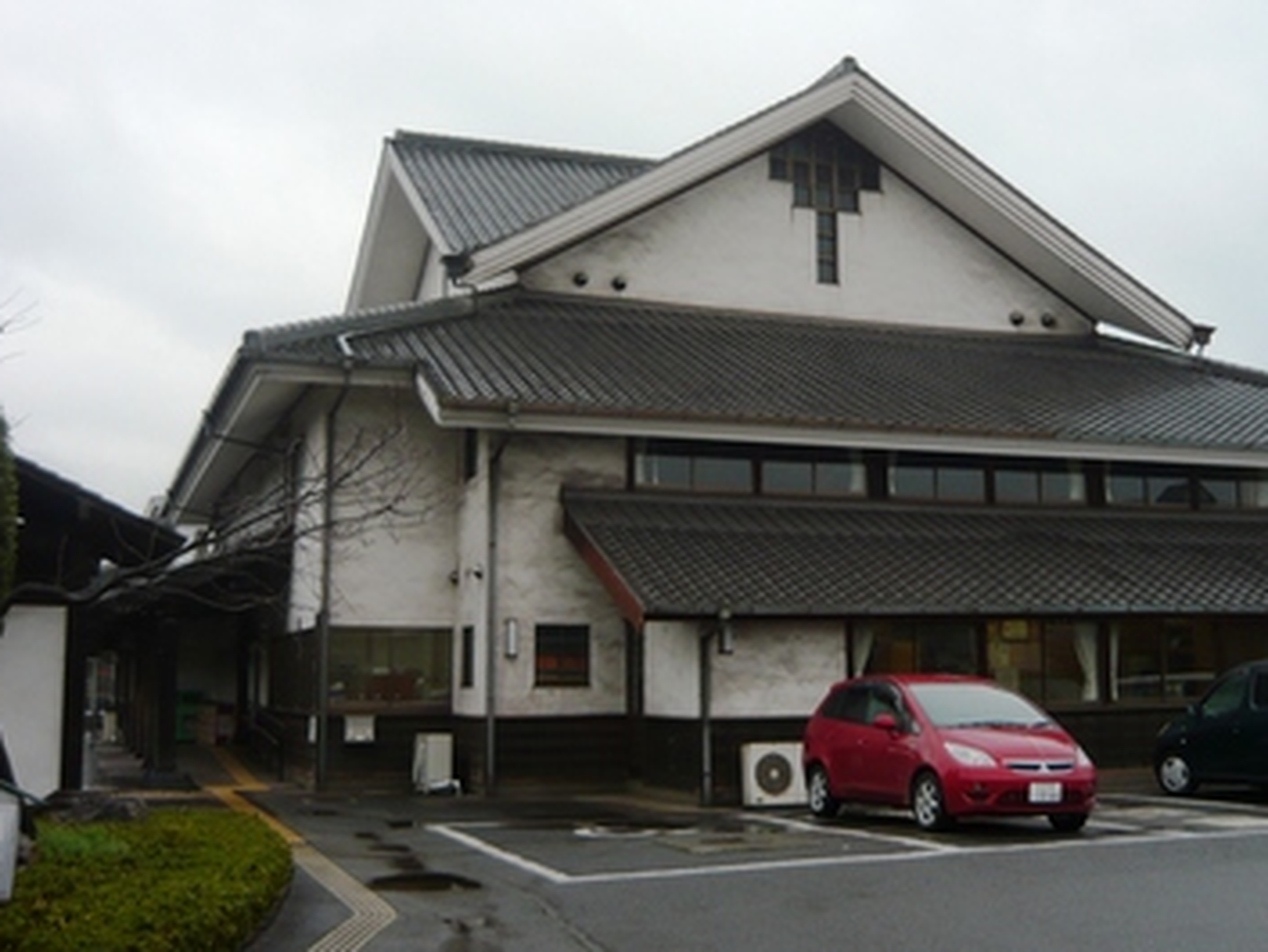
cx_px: 772
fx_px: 1576
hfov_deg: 43.6
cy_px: 361
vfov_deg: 33.5
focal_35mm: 43
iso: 100
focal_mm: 5.5
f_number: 2.8
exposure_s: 1/250
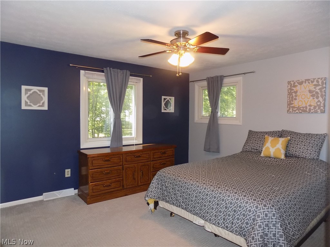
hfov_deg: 73.9
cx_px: 165
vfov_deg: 58.9
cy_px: 124
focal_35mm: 23
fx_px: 219
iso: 200
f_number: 3.1
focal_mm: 4
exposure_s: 1/30
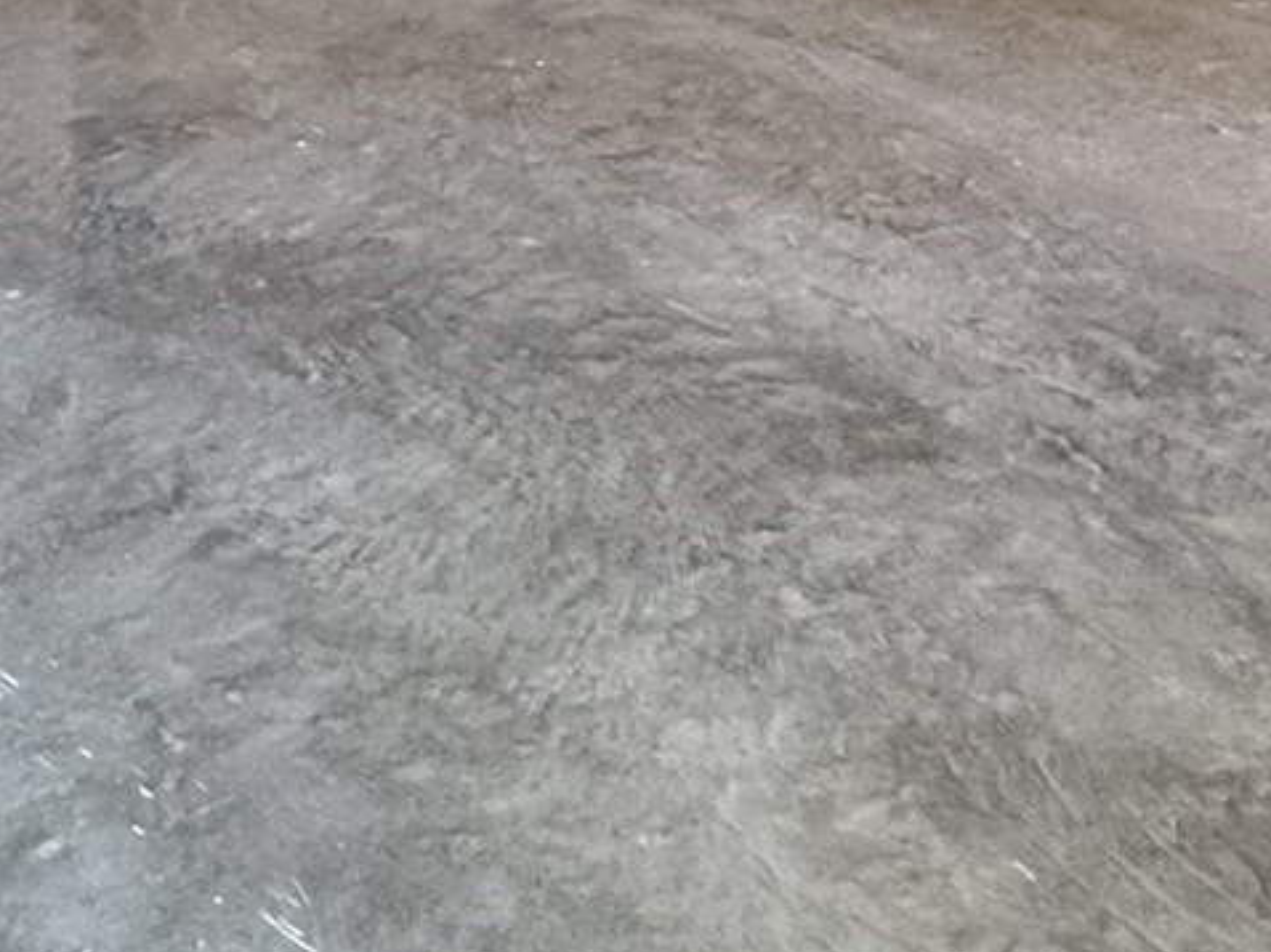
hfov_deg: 32.0
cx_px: 465
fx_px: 2202
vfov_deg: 18.7
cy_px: -774
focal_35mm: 60
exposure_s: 1/60
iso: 250
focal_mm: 2.22
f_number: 2.2
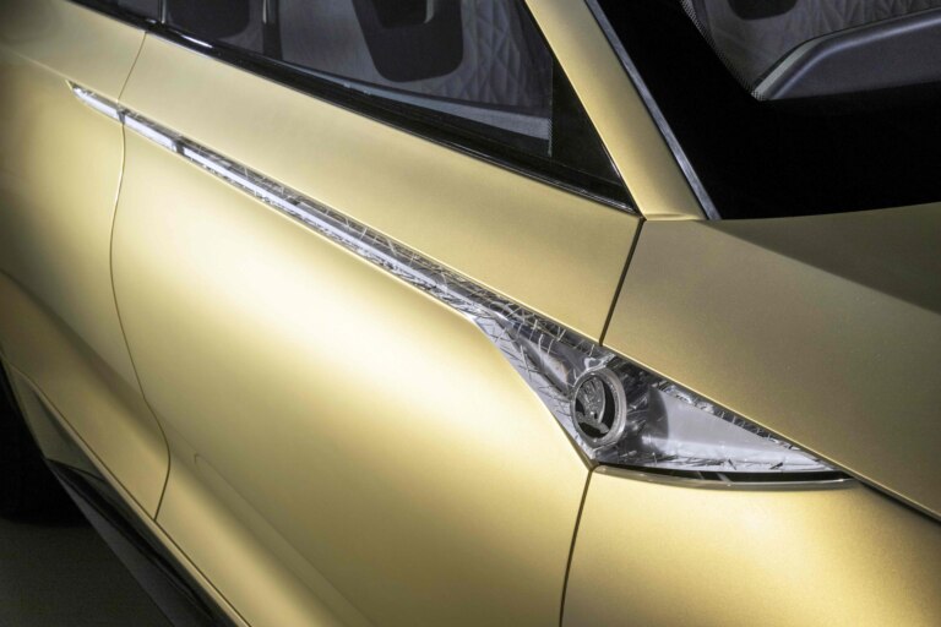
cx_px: 470
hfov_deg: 35.1
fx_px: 1490
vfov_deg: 23.8
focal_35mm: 57
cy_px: 314
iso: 400
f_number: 14
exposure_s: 1/15
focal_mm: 57
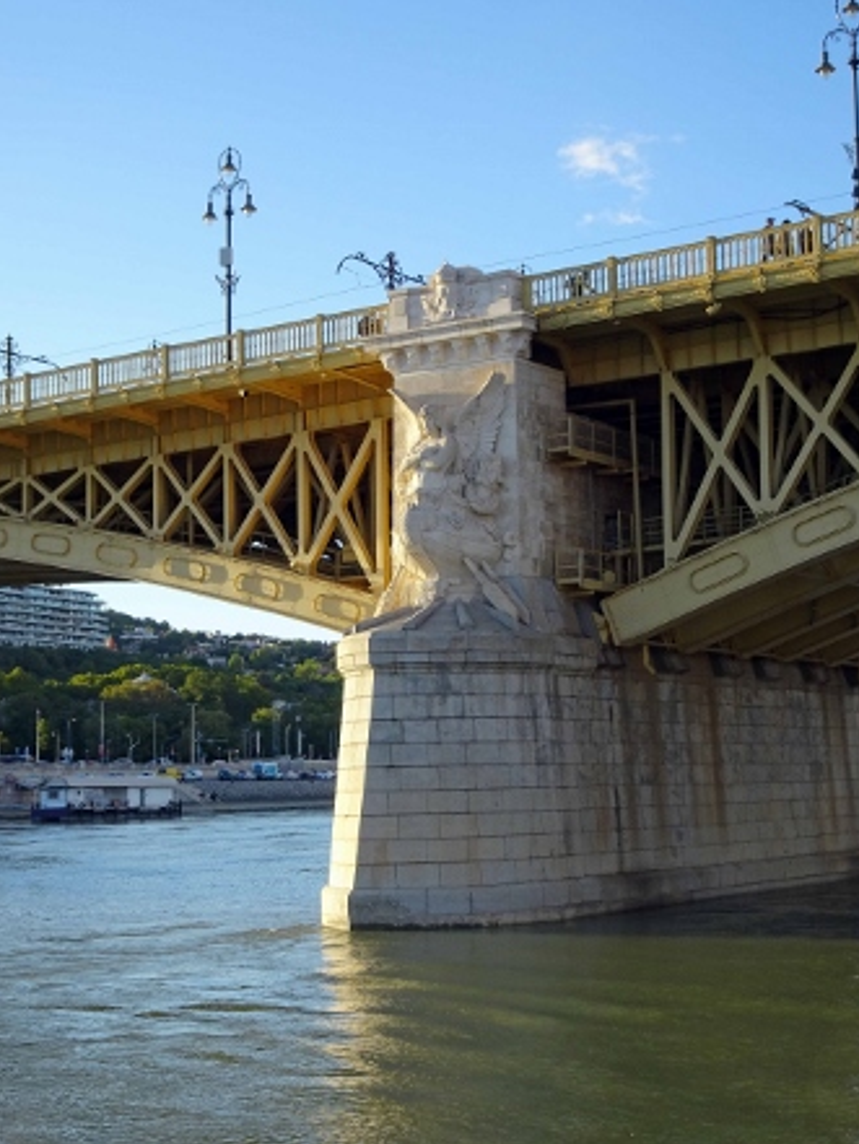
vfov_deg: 32.7
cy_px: 598
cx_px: 448
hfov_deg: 24.8
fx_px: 1951
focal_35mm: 59
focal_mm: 9.52
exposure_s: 1/200
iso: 80
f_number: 4.5
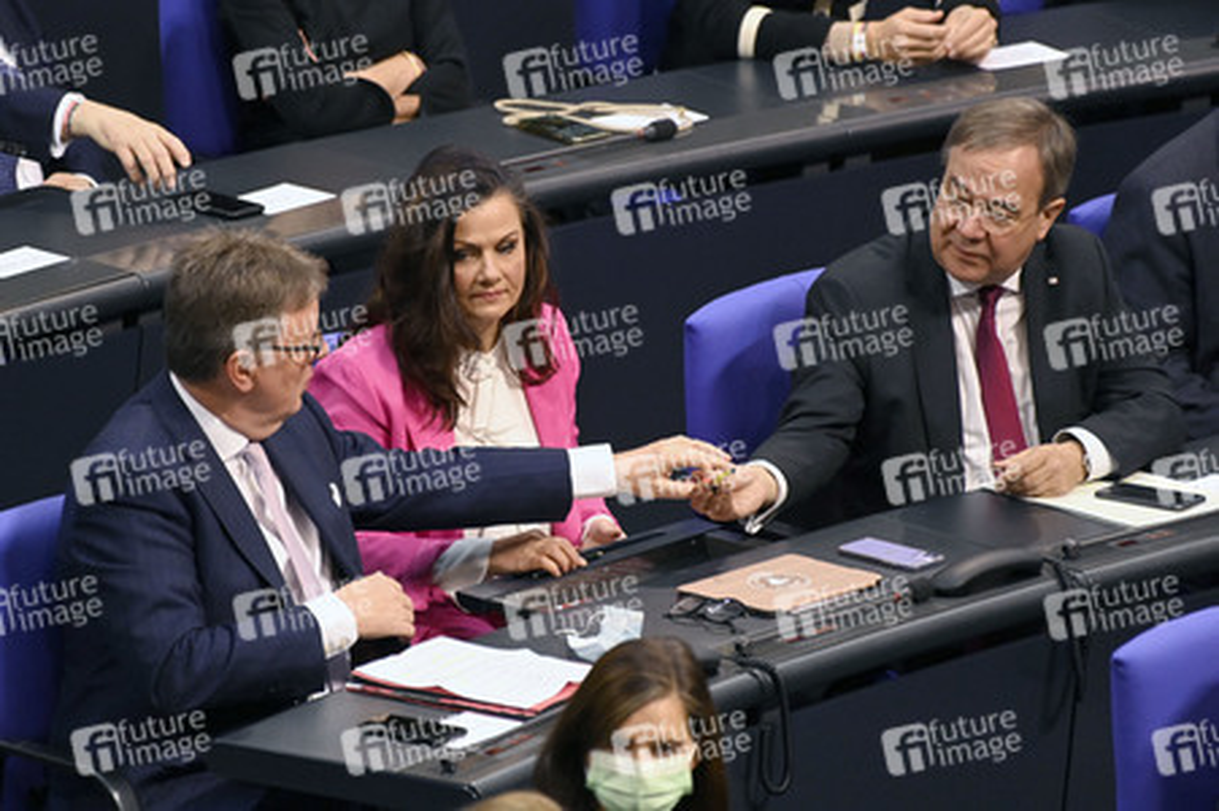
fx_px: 16918
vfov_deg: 2.7
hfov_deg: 4.1
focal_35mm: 500
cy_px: 406
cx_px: 610
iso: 8000
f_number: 5.6
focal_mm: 500
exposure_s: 1/250
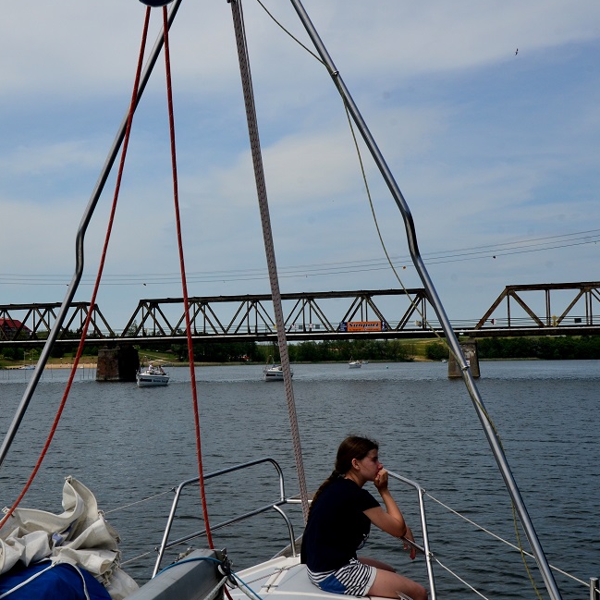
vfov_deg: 36.1
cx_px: 182
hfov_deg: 35.6
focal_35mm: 47
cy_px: 296
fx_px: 922
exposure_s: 1/500
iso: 400
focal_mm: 24
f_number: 13
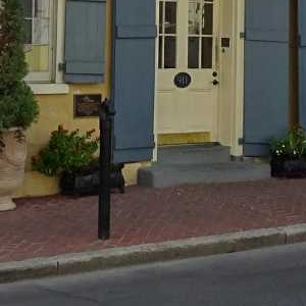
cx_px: 140
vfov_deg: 15.9
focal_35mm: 103
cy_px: -104
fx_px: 1030
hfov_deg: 16.9
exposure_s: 1/400
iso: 80
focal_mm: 4.1
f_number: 3.5
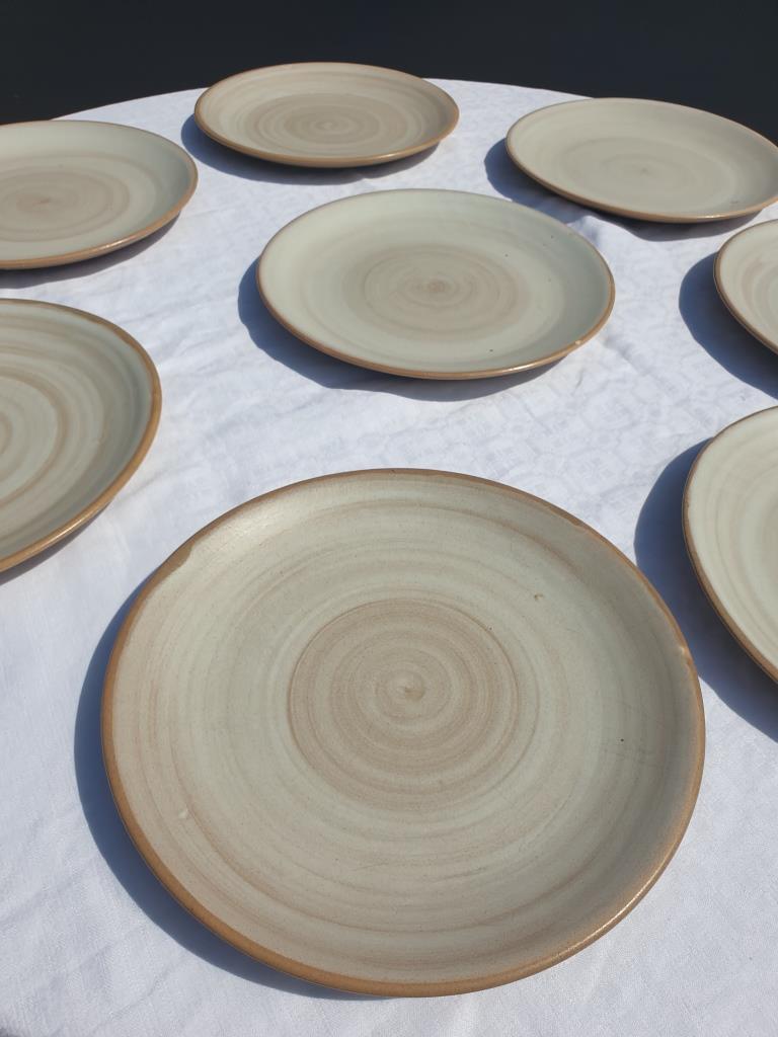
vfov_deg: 67.3
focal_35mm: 26
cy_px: 518
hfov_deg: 53.1
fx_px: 779
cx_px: 389
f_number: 2.4
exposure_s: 1/4149
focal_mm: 4.3
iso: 50
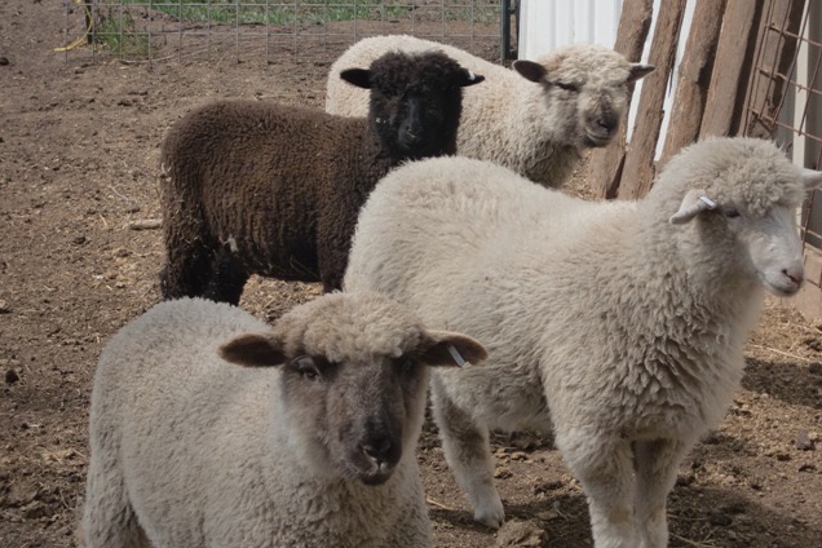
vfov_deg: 12.1
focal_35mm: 113
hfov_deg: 18.1
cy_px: 271
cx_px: 412
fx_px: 2580
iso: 64
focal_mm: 18.9
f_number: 5.3
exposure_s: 1/500
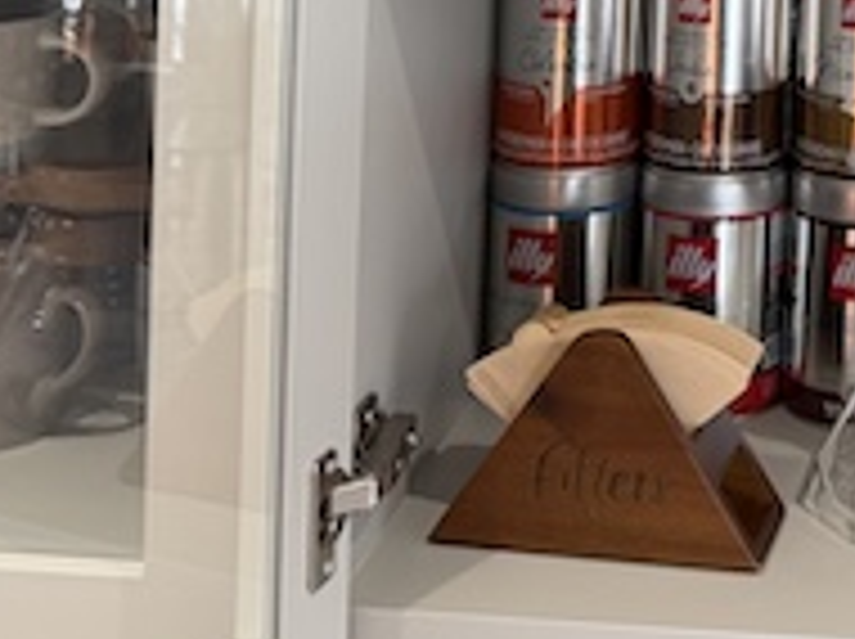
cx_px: 945
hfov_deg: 22.7
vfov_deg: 16.3
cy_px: -374
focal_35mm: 81
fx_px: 1998
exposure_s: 1/100
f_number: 1.78
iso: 200
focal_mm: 6.76
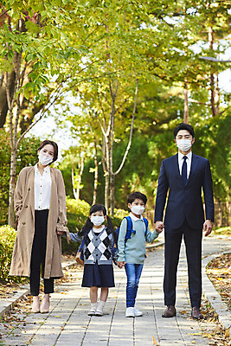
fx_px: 1115
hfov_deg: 11.8
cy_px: 173
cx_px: 116
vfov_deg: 17.6
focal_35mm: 116
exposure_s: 1/400
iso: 500
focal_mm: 116
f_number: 4.5
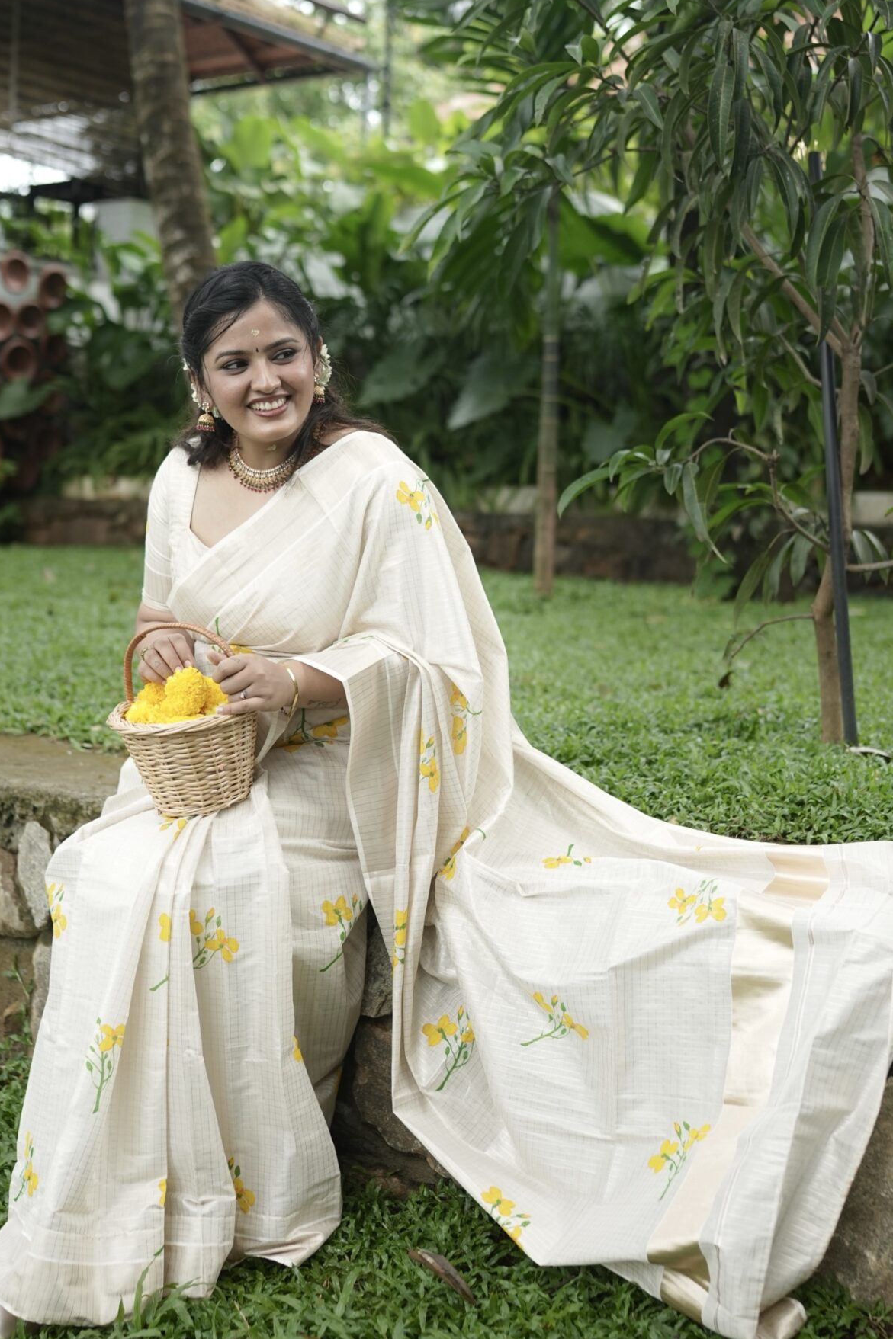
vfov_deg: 38.7
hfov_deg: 26.5
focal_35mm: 51
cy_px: 527
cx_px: 464
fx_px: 1898
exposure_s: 1/2000
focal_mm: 35
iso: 400
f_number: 2
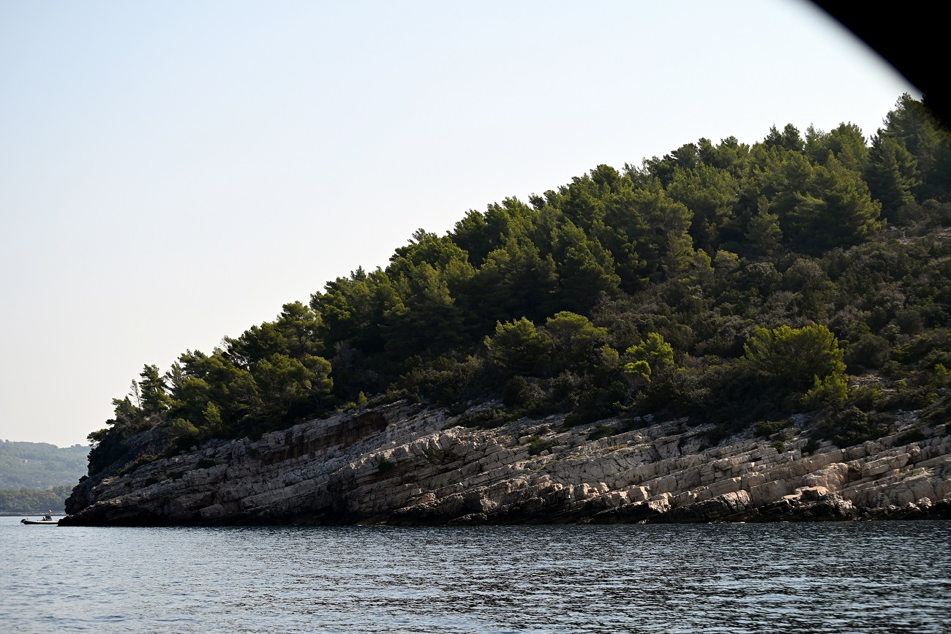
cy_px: 317
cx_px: 476
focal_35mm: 82
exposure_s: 1/500
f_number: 6.3
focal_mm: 82
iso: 100
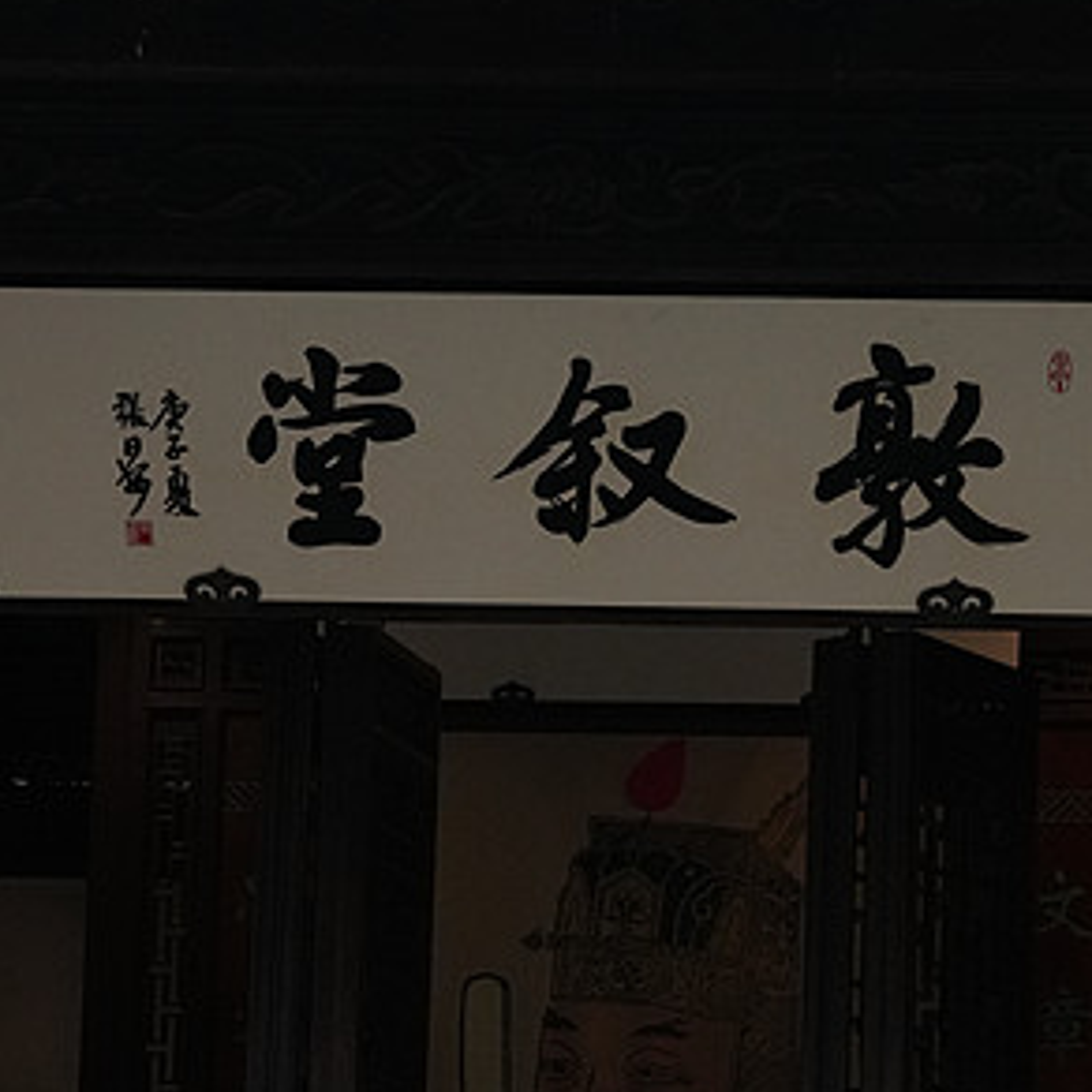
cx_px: 720
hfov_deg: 16.2
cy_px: 901
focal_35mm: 107
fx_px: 3819
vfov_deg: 16.1
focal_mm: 46
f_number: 10
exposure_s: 1/250
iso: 5000
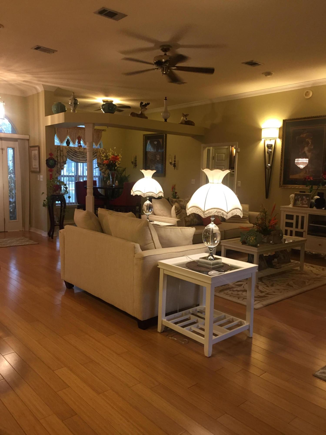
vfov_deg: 61.7
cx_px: 163
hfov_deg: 48.2
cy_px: 218
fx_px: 364
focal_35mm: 29
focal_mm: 4.15
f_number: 2.2
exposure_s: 1/30
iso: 125
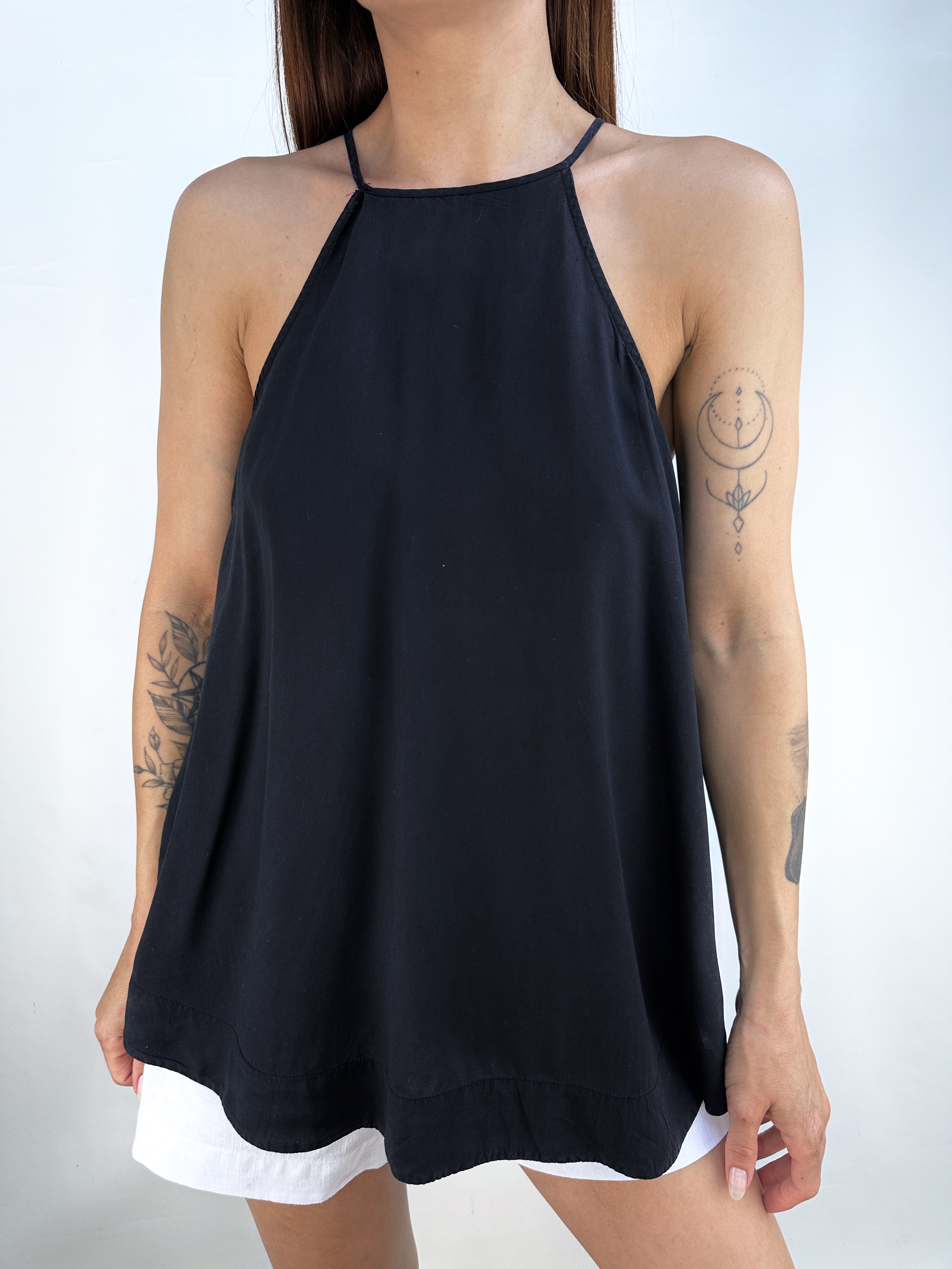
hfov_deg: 56.8
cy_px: 634
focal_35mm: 24
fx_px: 880
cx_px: 476
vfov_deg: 71.6
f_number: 1.78
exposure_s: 1/439
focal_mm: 6.86
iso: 80
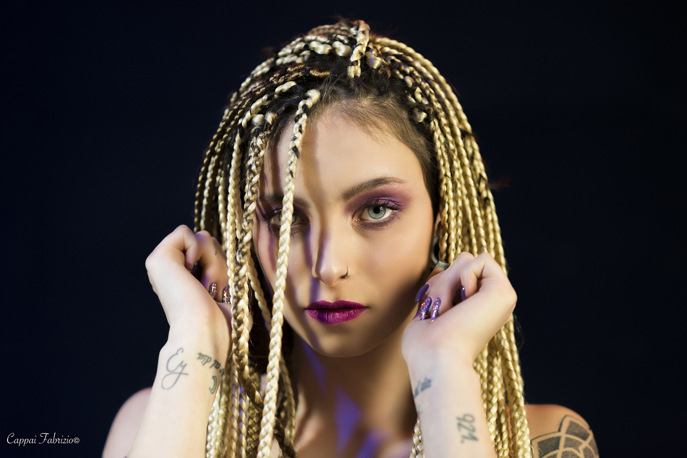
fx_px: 1622
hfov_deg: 23.9
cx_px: 344
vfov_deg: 16.1
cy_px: 229
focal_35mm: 85
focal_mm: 85
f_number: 2.5
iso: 2000
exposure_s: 1/100
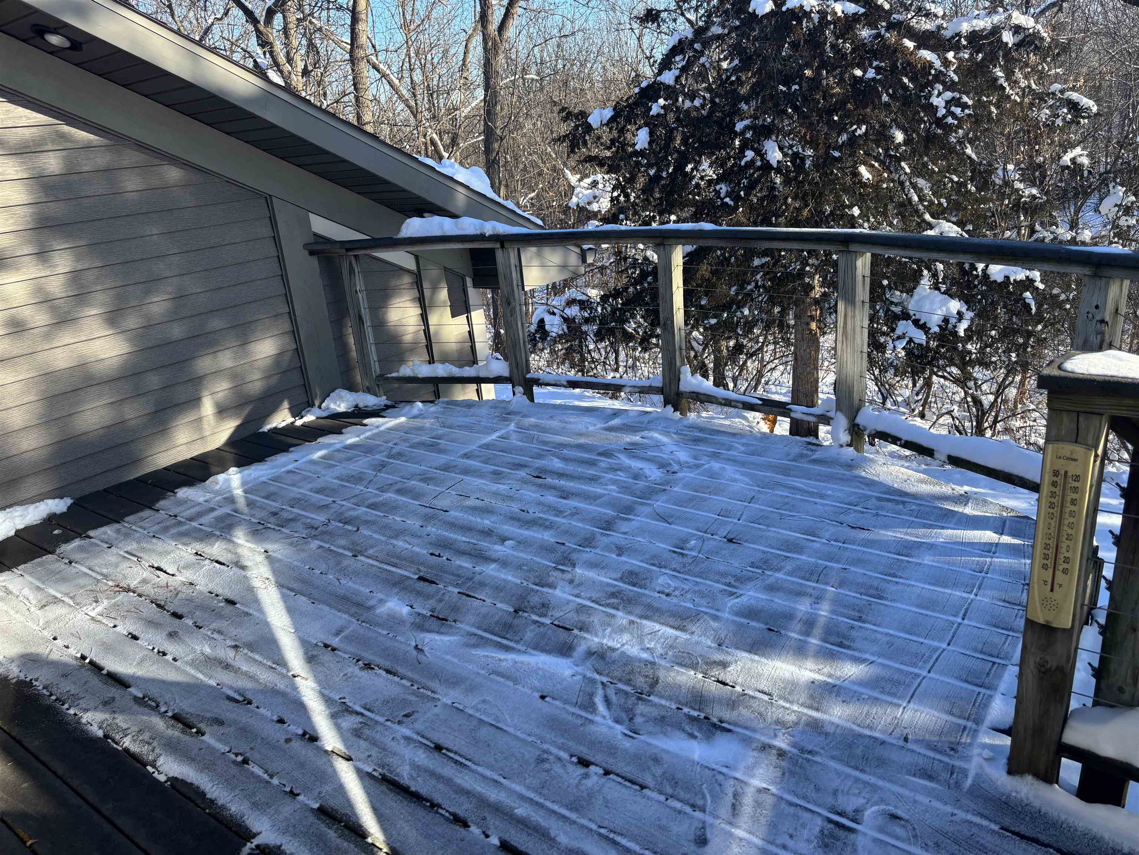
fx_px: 856
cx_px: 570
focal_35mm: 26
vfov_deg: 53.1
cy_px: 428
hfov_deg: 67.3
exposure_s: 1/818
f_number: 1.6
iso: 50
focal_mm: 5.96
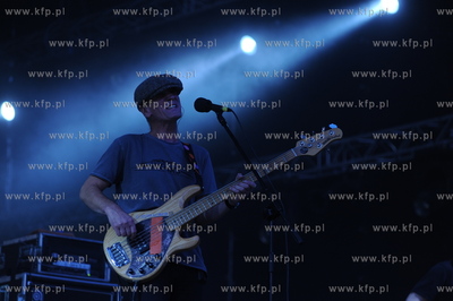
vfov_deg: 8.8
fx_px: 1949
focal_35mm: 155
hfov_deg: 13.3
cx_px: 226
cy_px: 150
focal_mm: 155
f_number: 4
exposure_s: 1/160
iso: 1000
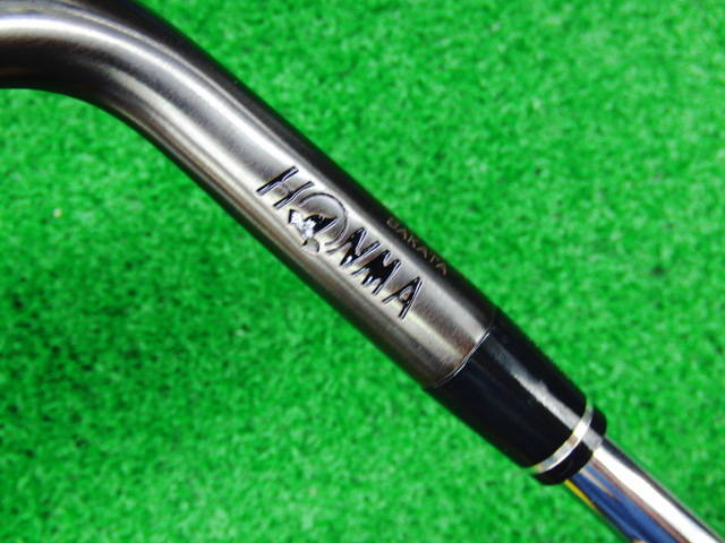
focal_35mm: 37
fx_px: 775
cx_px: 362
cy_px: 272
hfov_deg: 50.1
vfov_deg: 38.7
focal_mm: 6.42
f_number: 3.6
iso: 400
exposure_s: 1/20
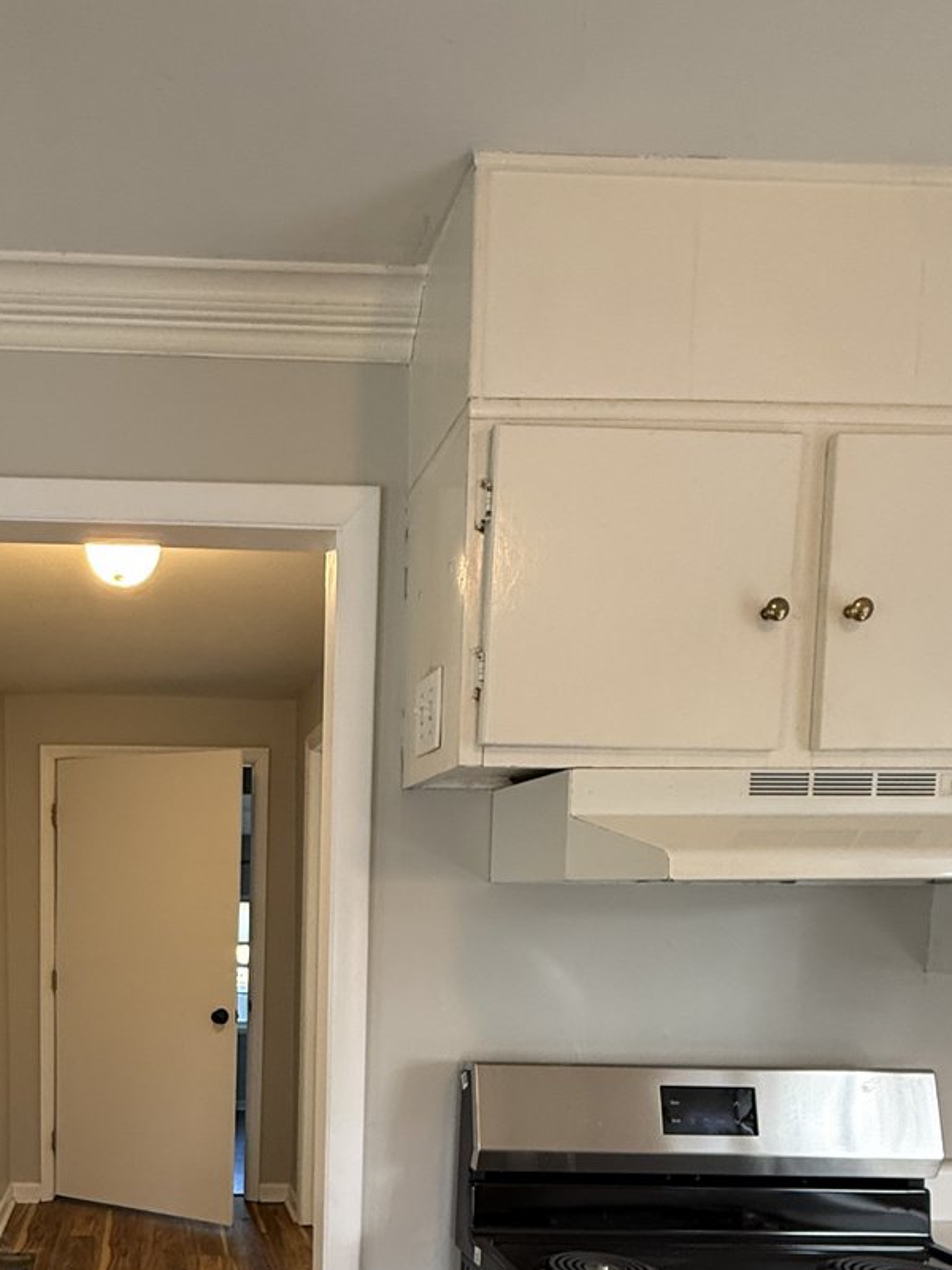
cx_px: 170
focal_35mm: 28
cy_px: 1013
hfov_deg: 46.7
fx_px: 1027
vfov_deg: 58.6
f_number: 2.2
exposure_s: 1/60
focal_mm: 2.22
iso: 250
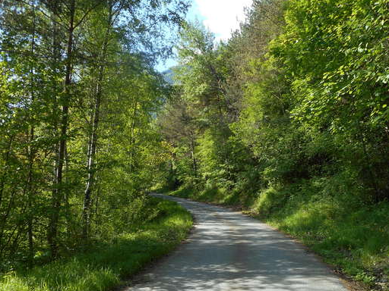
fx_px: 382
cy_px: 148
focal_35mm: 34
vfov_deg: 41.8
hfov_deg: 53.9
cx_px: 214
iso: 80
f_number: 4
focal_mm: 5.2
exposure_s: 1/200
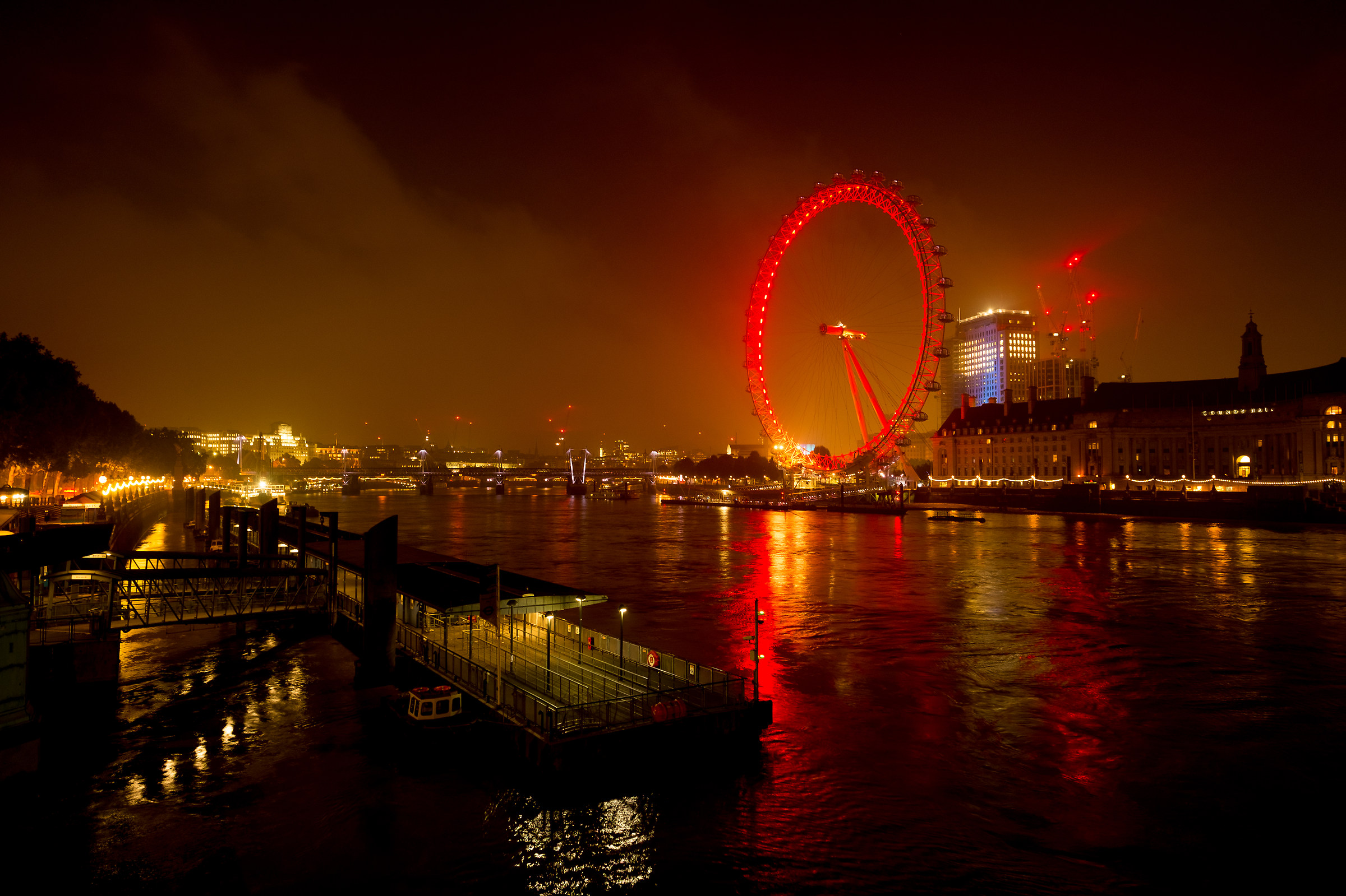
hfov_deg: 81.2
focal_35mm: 21
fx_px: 785
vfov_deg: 59.5
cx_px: 673
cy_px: 448
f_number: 4
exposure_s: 1
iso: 320
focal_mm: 14
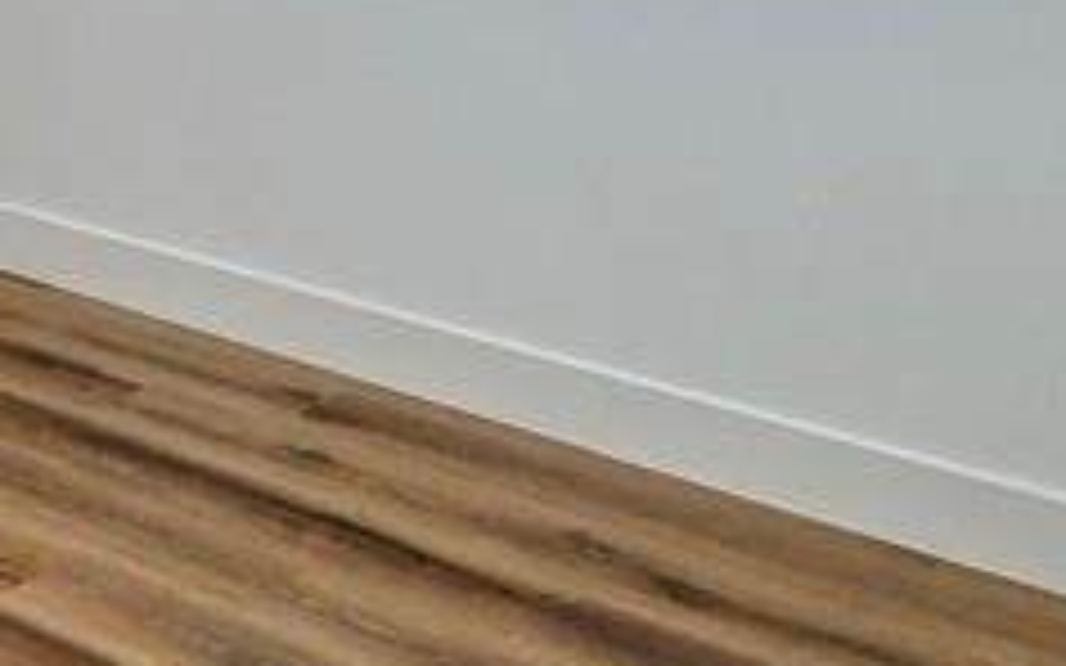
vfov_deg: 19.7
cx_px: -576
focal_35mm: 64
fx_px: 1859
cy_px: 14
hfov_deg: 24.2
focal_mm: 2.22
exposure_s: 1/120
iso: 50
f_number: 2.2
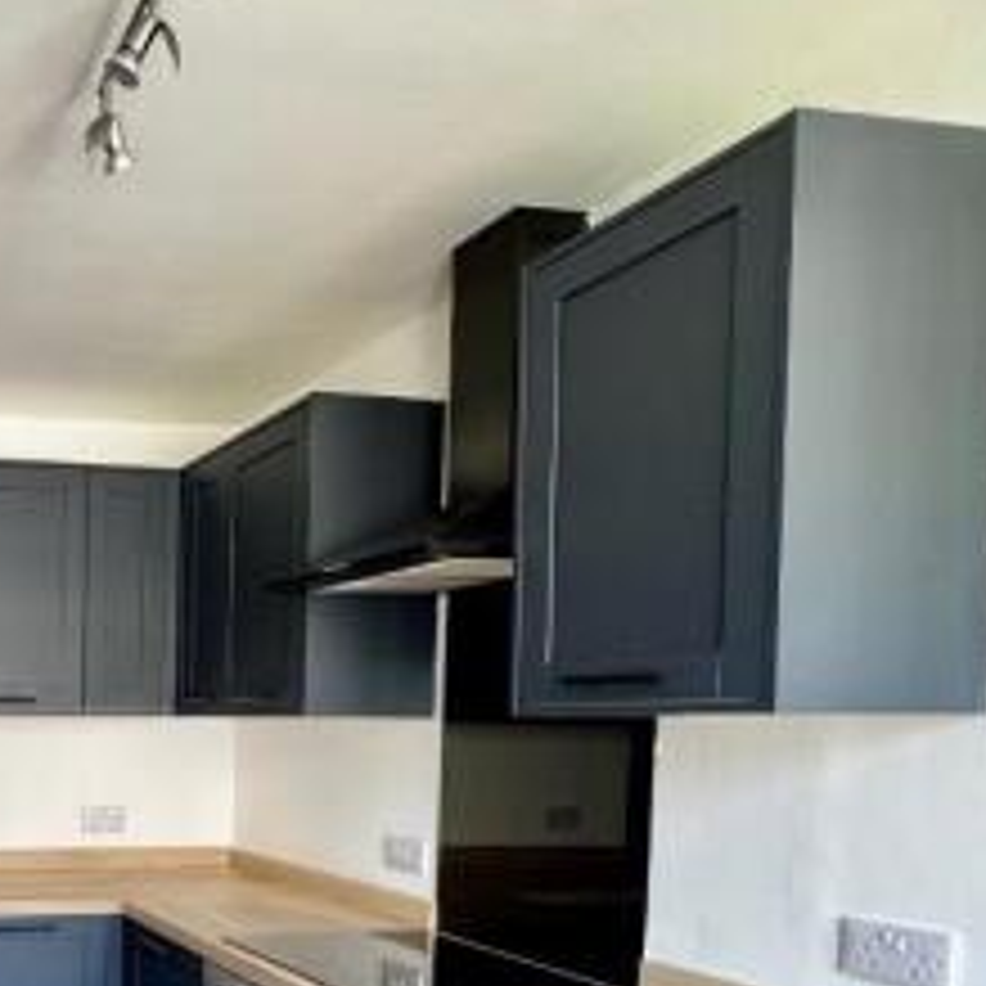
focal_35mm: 33
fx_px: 1063
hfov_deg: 41.4
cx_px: -56
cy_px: 781
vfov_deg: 47.2
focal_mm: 2.22
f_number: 2.2
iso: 250
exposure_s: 1/99
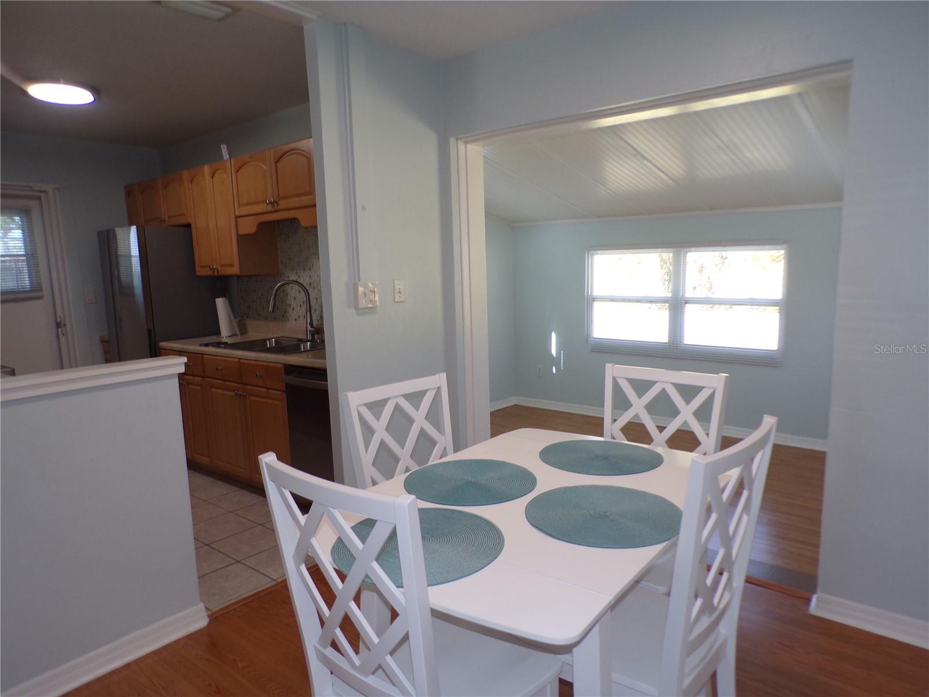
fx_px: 644
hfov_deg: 71.6
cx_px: 464
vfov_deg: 56.8
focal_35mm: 24
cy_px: 348
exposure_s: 1/50
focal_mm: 4.3
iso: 100
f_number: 3
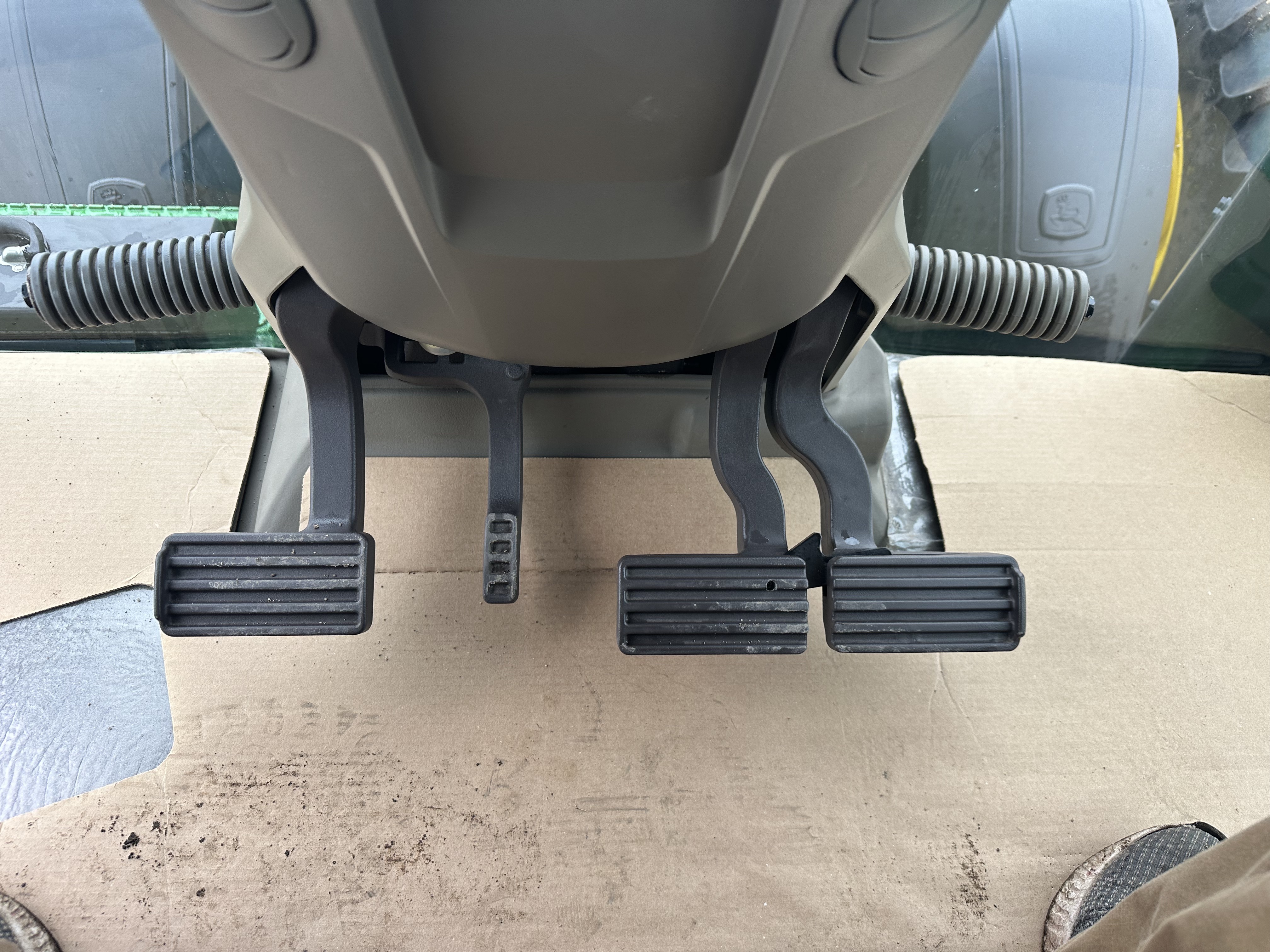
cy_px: 476
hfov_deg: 71.6
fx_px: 881
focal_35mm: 24
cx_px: 635
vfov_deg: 56.8
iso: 100
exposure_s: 1/121
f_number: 1.78
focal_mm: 6.86
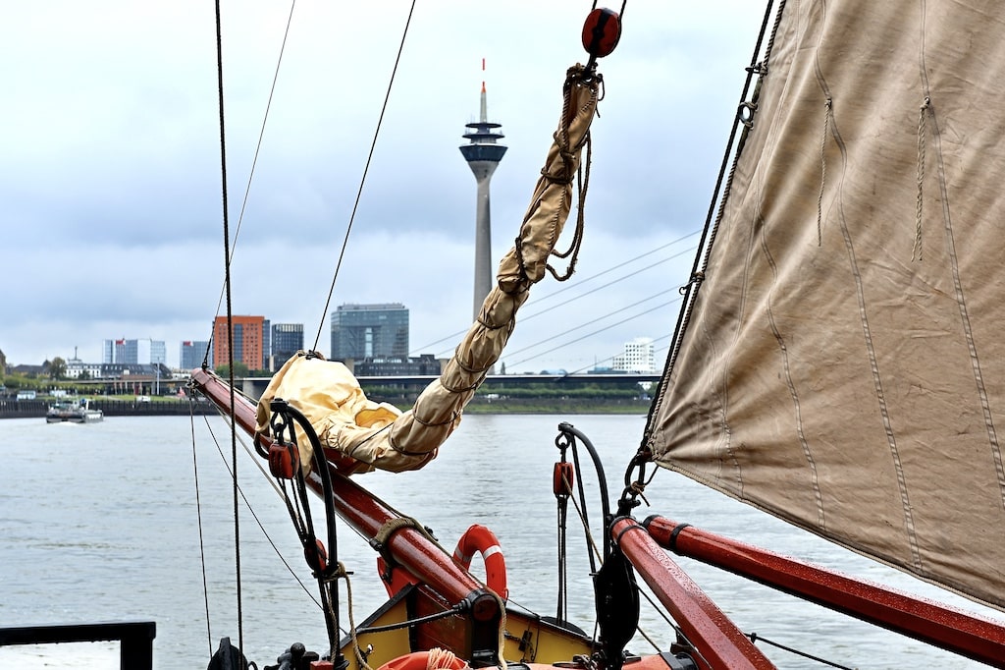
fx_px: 1953
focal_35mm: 70
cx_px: 502
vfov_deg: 19.4
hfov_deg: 28.9
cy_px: 335
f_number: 5
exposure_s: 1/100
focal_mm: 70
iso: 100
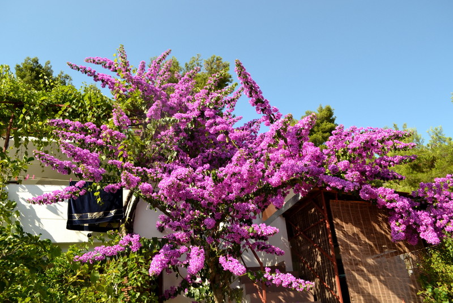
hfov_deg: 67.4
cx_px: 226
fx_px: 340
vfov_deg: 48.0
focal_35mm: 27
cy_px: 152
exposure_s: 1/250
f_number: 5.6
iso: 160
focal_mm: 18
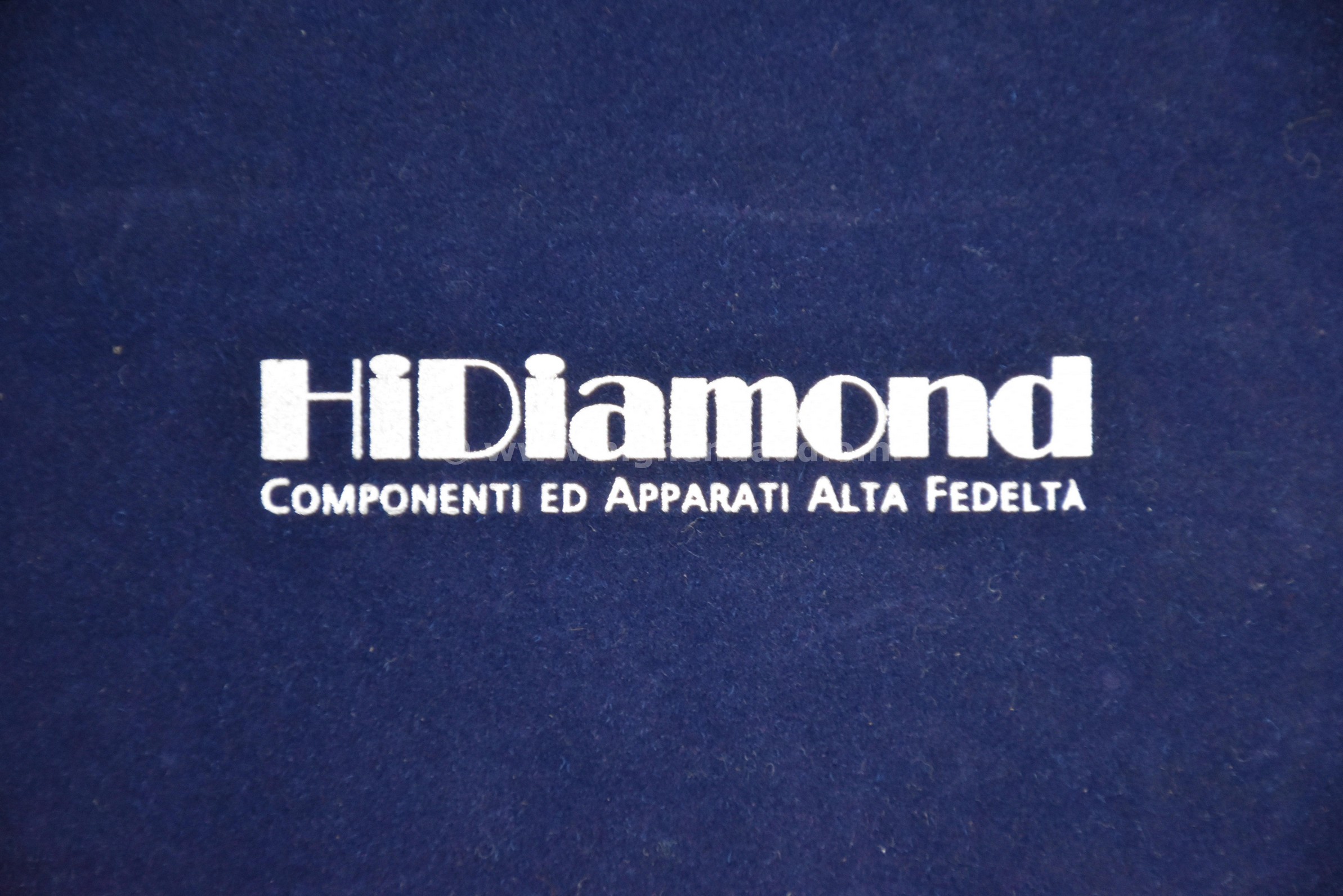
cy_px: 448
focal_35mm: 210
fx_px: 7834
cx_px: 672
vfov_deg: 6.5
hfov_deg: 9.8
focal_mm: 140
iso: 2000
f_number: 5.6
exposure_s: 1/125
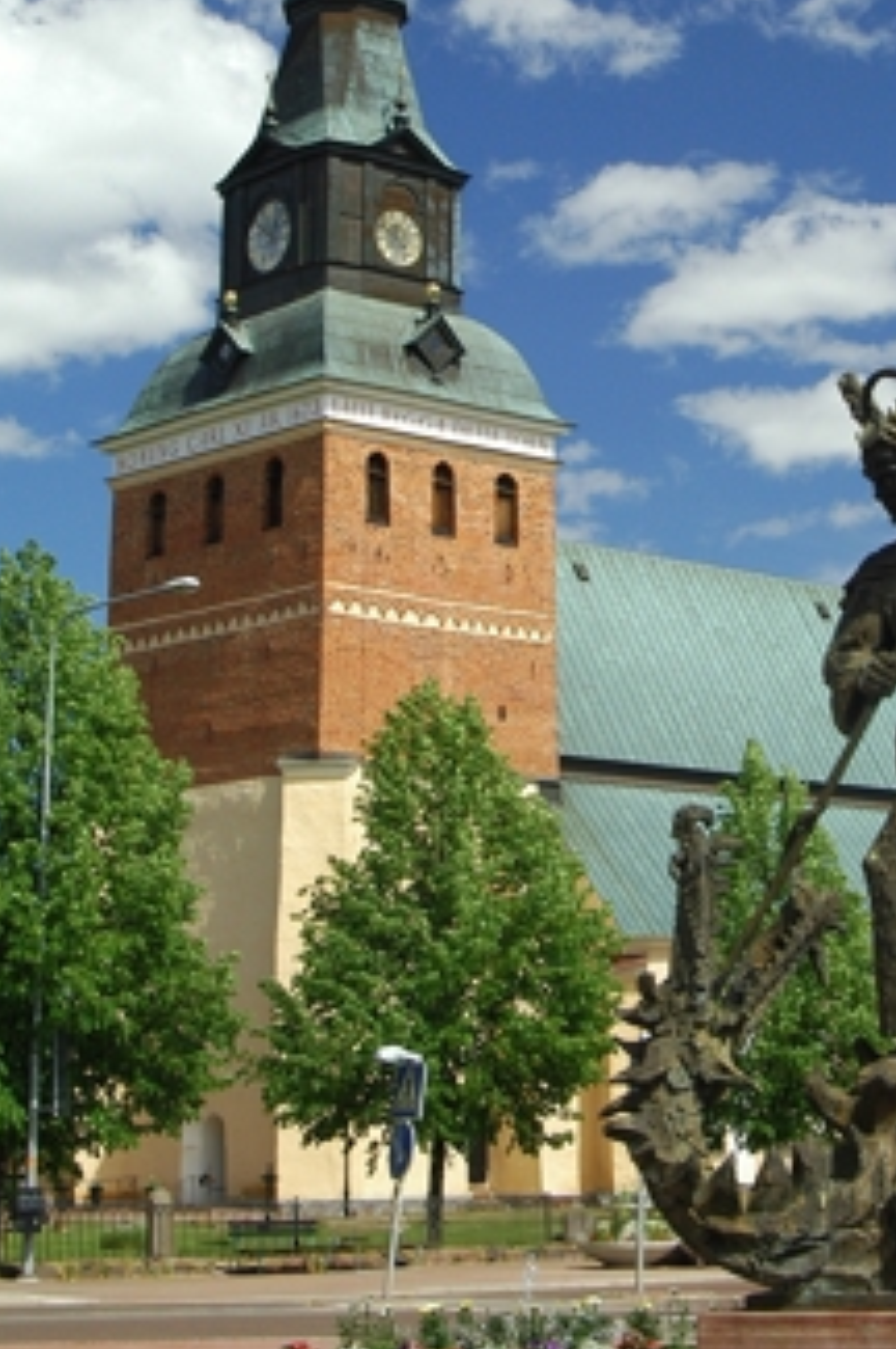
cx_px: 682
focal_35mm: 76
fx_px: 2838
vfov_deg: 26.5
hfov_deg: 17.8
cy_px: 401
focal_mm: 29
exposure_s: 1/100
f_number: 11
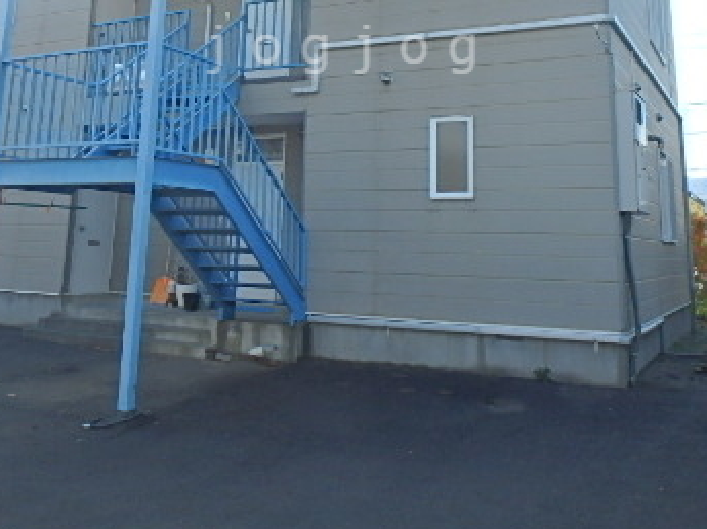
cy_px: 49
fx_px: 796
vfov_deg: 34.6
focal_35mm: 39
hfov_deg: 47.9
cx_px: 346
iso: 125
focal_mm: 3.7
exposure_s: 1/500
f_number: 3.5
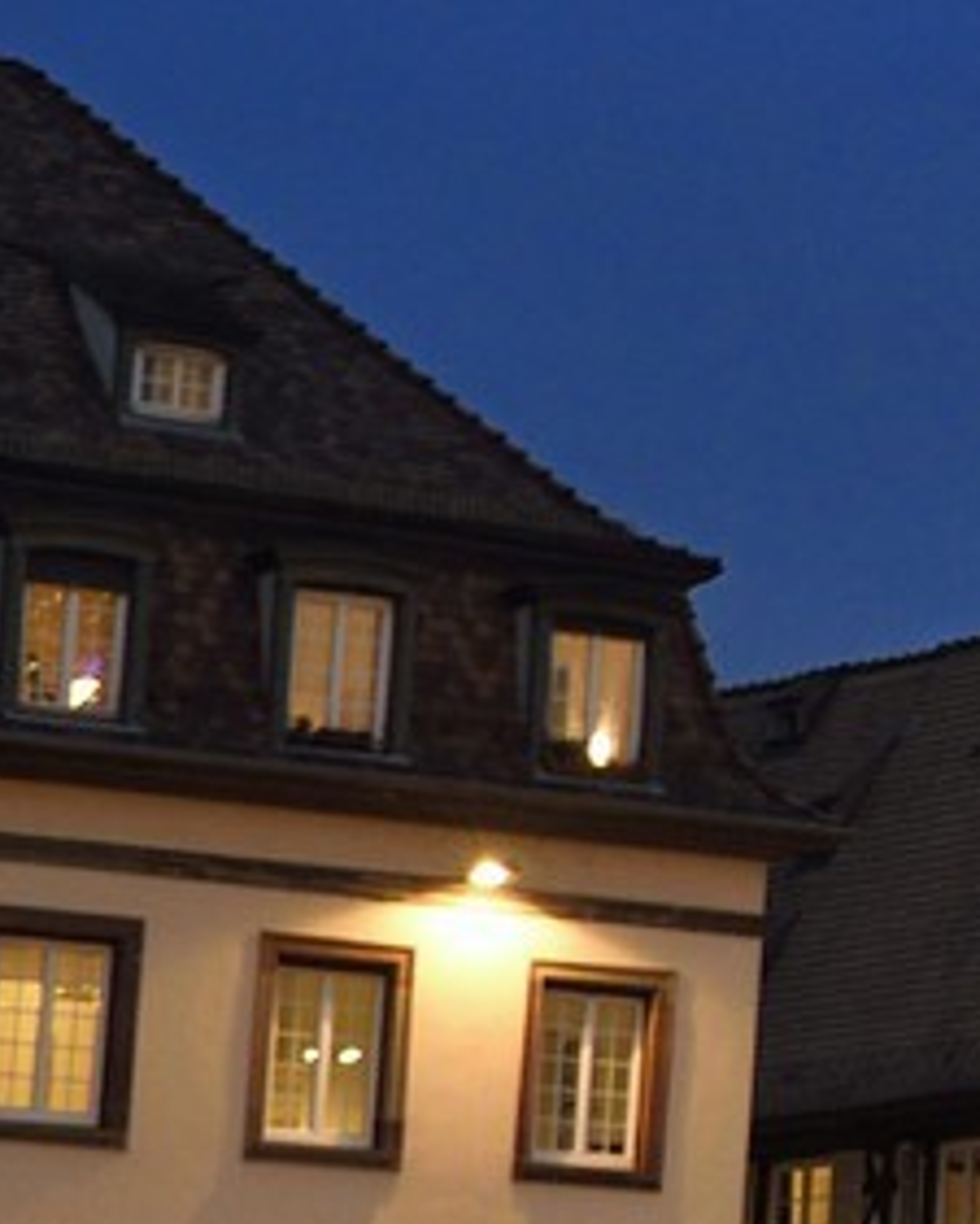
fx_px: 8117
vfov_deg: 8.6
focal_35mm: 224
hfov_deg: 6.2
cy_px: 749
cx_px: 3310
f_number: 5
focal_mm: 42
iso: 800
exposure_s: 1/20
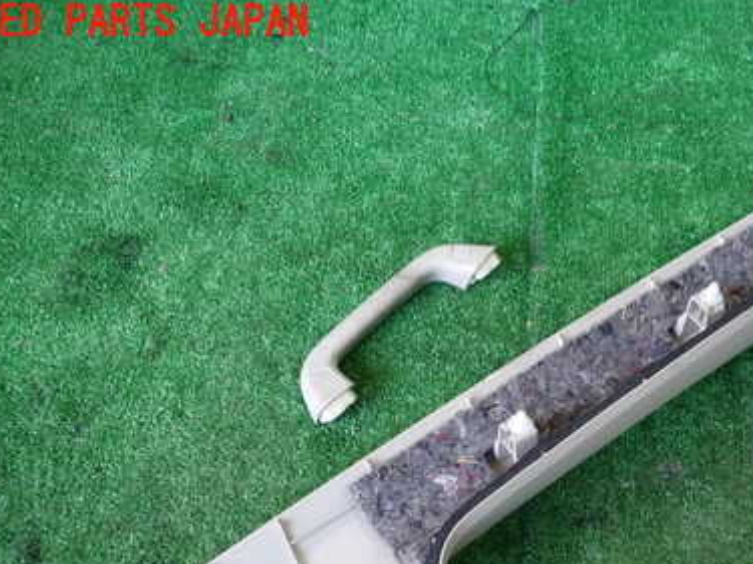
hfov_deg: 45.5
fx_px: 870
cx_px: 546
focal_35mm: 40
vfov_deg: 34.8
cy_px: 450
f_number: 2
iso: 200
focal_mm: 4.5
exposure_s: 1/50
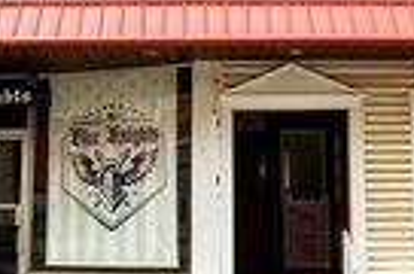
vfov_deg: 18.8
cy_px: 76
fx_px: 824
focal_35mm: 72
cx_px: 213
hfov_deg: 28.2
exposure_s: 1/125
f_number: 8
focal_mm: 13
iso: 400
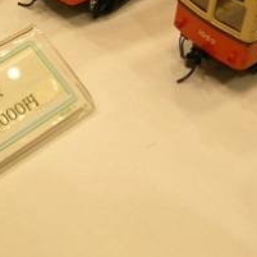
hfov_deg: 22.3
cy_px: 24
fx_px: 647
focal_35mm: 77
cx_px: 70
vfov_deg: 21.9
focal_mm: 5.8
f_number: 2.8
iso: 50
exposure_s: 1/33.7
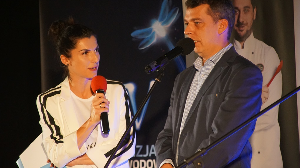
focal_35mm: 315
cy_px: 87
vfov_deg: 3.9
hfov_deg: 6.9
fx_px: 2505
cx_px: 150
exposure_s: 1/30
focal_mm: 200
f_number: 6.3
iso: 3200
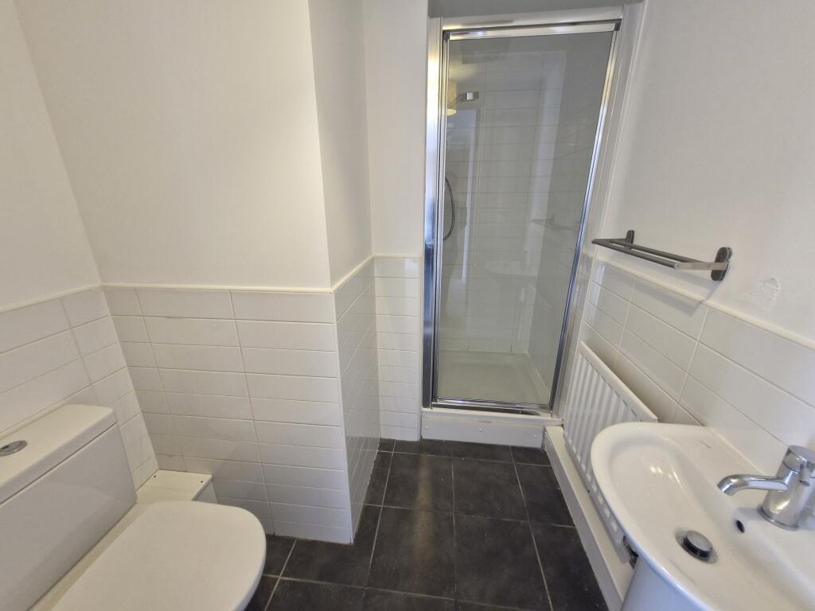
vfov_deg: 89.9
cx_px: 408
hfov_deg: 106.2
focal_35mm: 13
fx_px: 306
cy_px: 306
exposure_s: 1/50
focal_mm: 1.74
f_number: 2.2
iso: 200
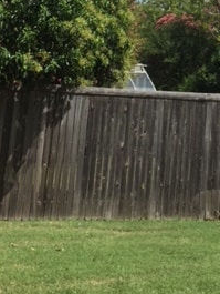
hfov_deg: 20.7
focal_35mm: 70
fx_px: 593
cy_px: -24
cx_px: 185
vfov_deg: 25.8
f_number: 2.2
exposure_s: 1/2475
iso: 32
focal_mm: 4.15
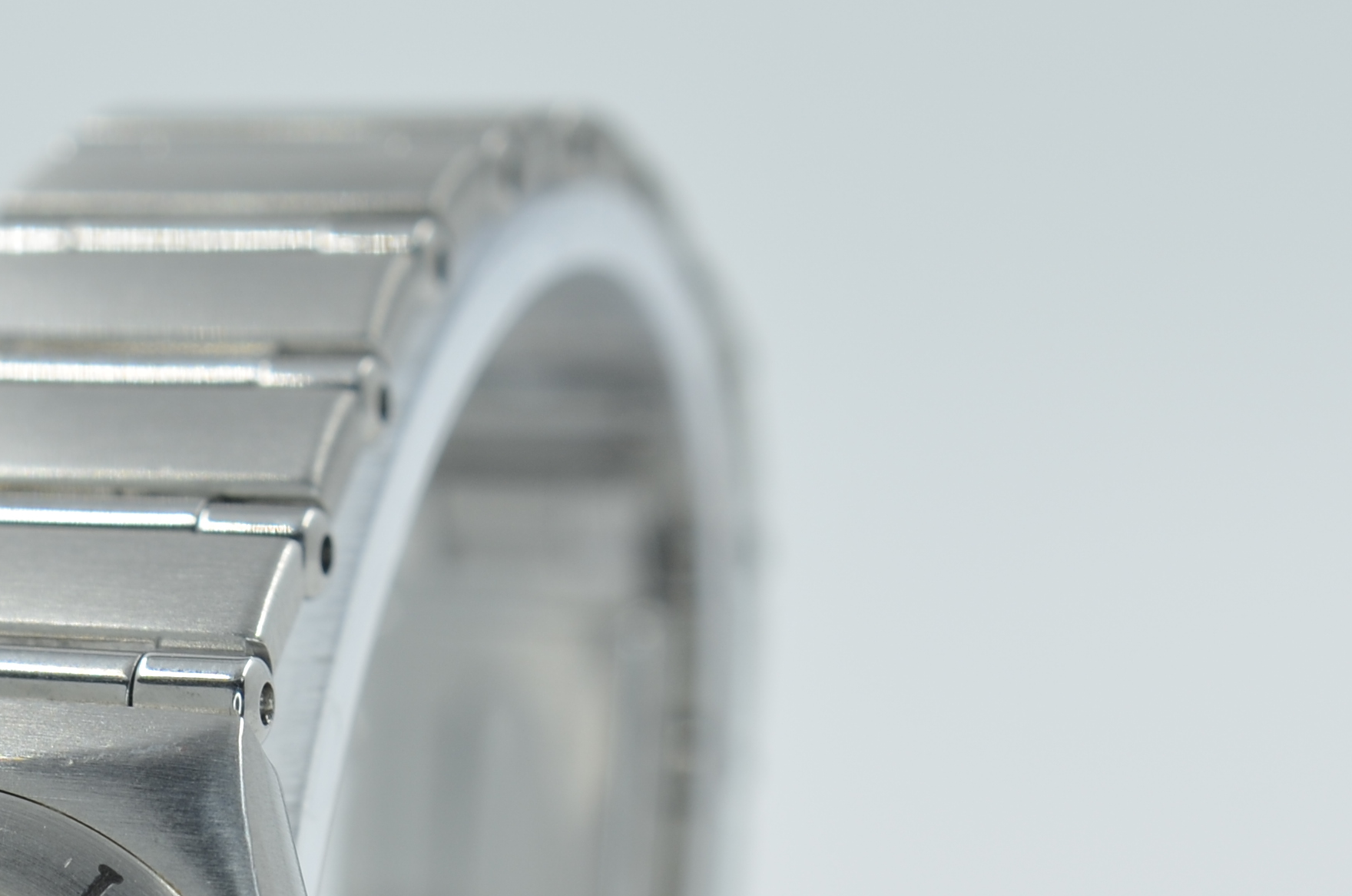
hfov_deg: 12.1
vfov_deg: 8.0
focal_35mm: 168
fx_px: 6297
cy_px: 1246
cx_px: 76
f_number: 8
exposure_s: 1/50
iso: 125
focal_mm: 40
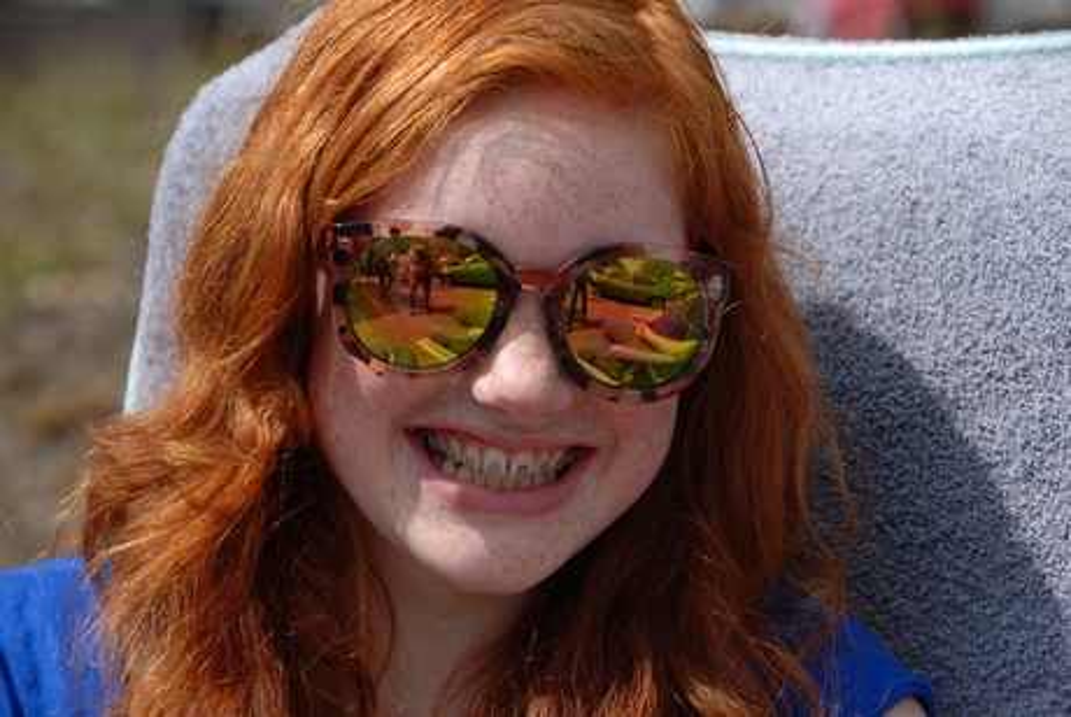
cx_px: 536
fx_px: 5362
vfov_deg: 7.7
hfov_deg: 11.4
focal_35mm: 180
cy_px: 358
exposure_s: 1/200
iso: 100
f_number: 7.1
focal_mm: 120
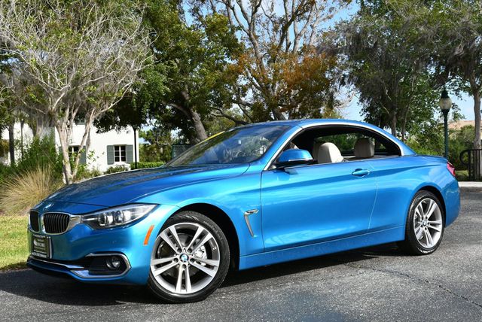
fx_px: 643
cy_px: 161
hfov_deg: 41.1
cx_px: 241
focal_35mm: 48
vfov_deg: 28.1
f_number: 8
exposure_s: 1/250
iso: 125
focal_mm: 24
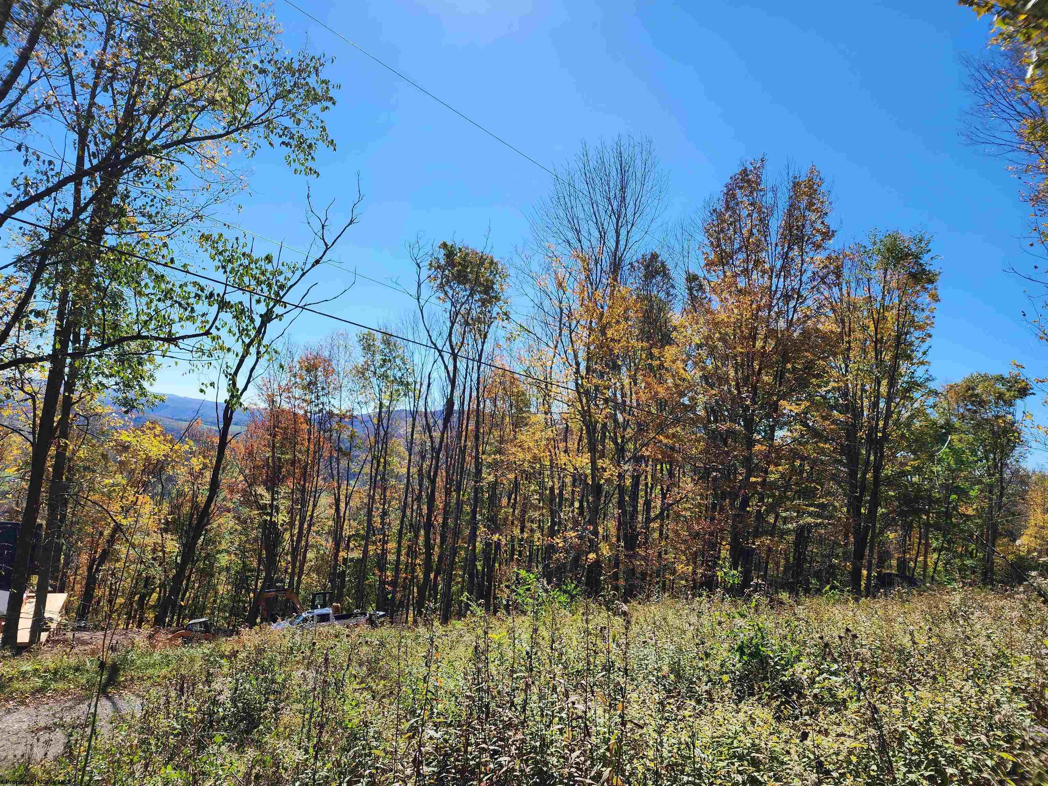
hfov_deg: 73.9
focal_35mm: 23
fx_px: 696
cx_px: 524
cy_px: 393
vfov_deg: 58.9
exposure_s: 1/907
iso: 12
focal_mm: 6.4
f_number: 1.8
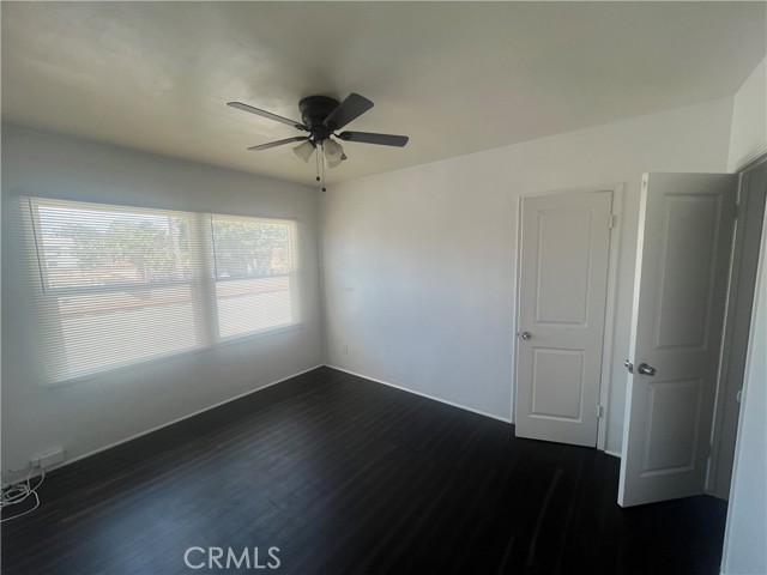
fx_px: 288
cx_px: 384
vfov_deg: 89.9
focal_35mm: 13
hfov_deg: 106.2
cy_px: 288
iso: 32
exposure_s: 1/99
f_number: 1.8
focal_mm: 1.57
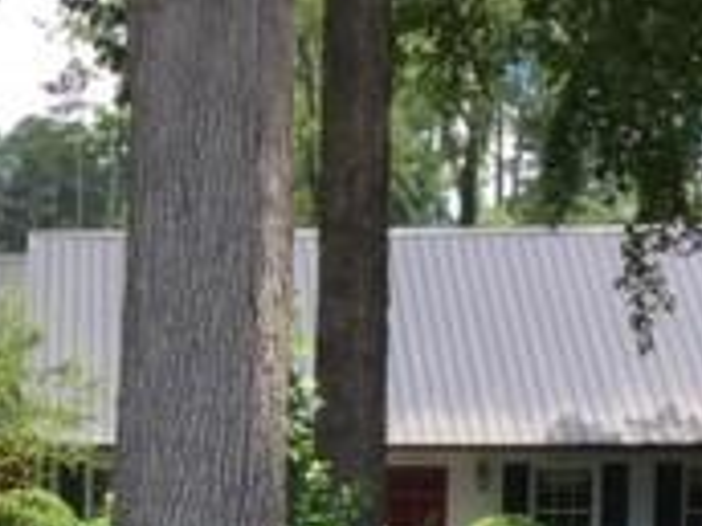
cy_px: 583
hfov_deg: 17.7
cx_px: -33
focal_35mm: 108
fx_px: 2190
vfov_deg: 13.4
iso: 32
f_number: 2.2
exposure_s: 1/565
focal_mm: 4.15
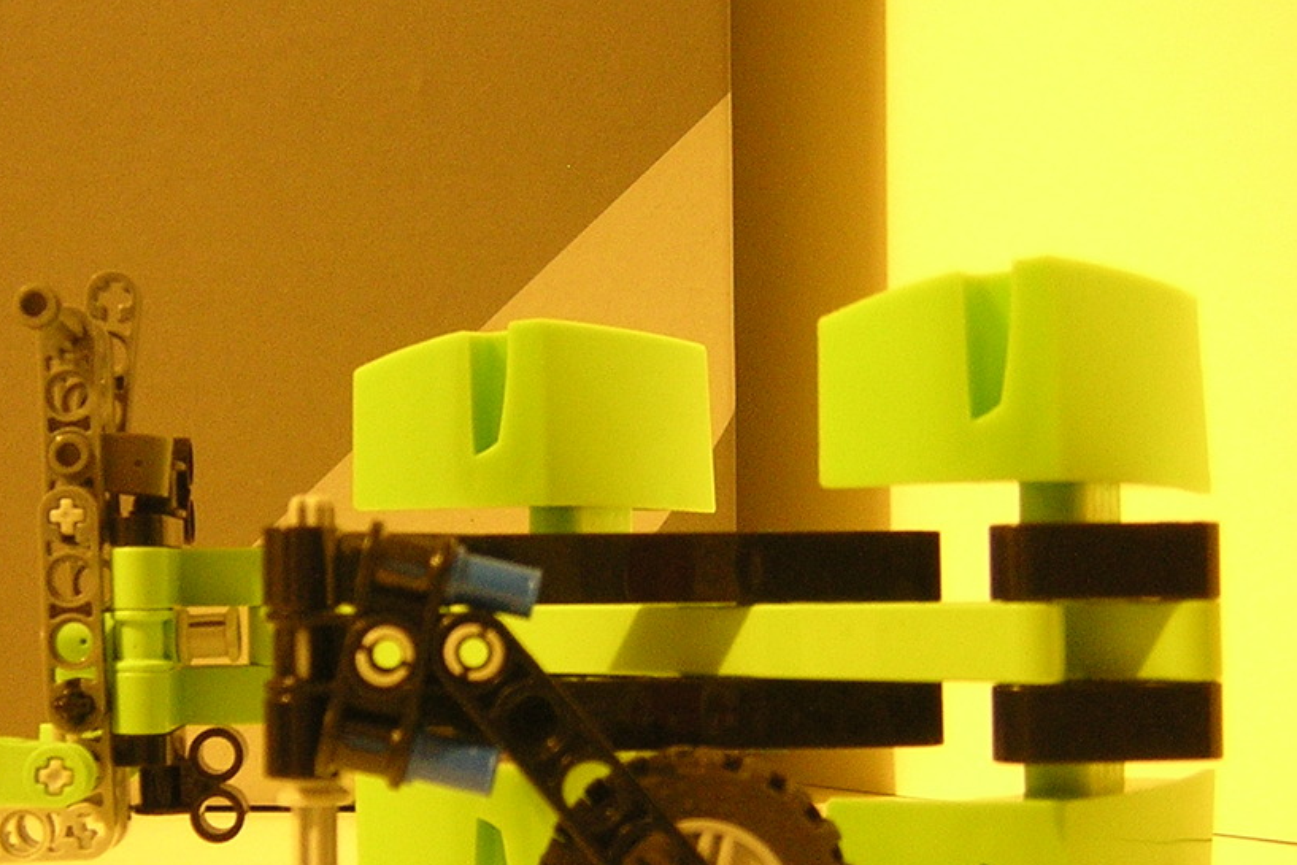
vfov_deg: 24.6
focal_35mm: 55
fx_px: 1982
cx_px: 503
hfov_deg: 36.1
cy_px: 446
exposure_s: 1/3.2
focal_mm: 4.7
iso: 400
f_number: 2.6
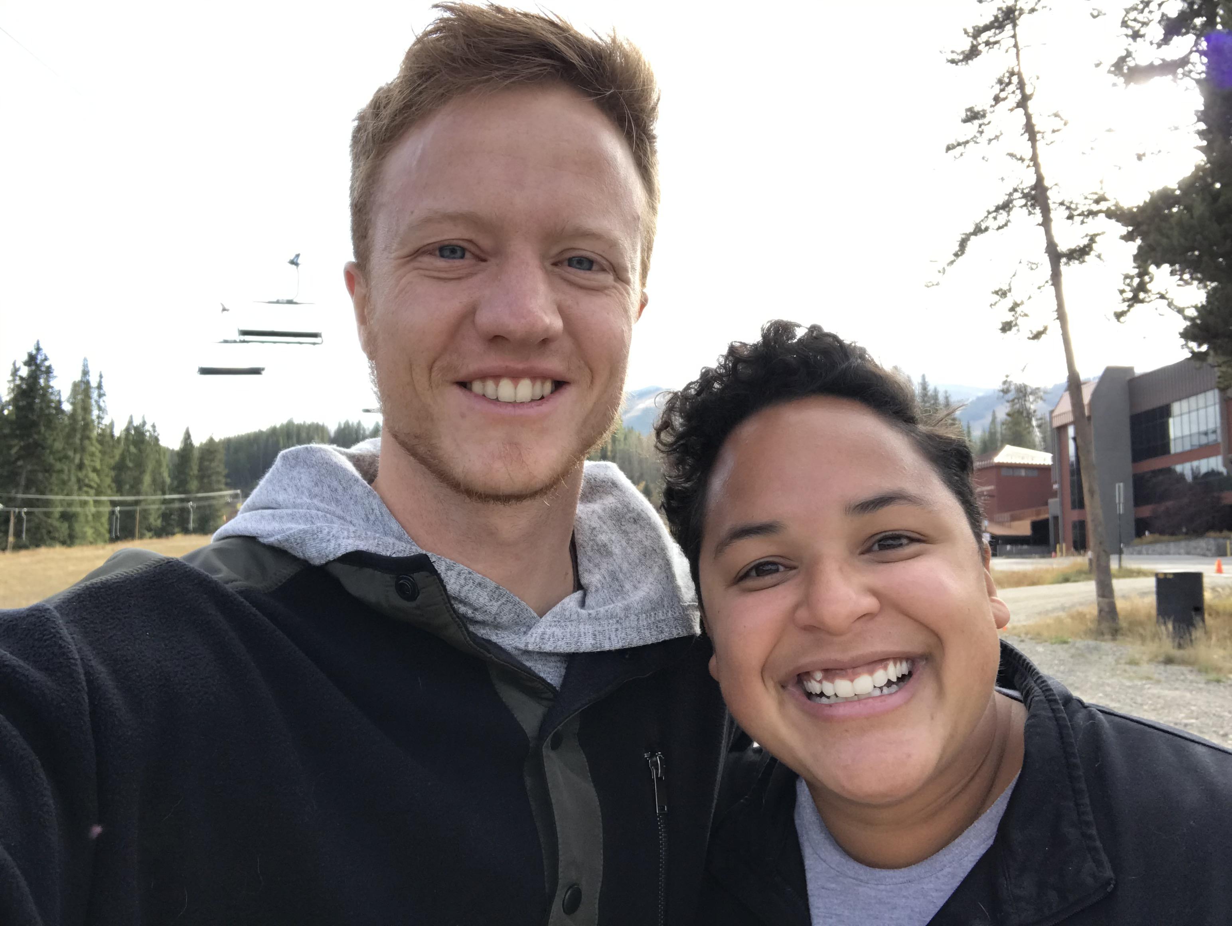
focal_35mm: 32
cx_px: 616
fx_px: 1140
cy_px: 463
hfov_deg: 56.8
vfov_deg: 44.2
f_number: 2.2
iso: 25
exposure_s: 1/203
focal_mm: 2.87
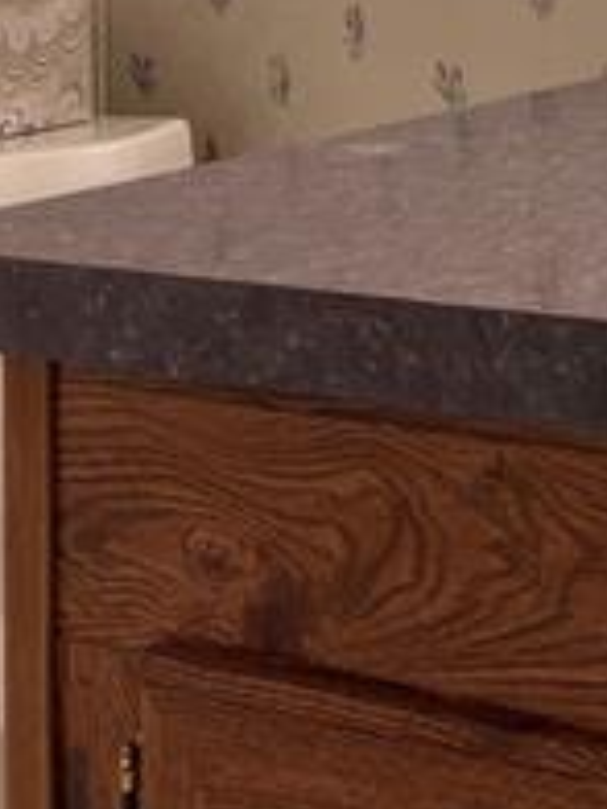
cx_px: 1169
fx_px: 2385
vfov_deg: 17.2
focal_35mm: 102
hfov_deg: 12.9
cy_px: -442
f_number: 1.5
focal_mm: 5.7
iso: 40
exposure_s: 1/120
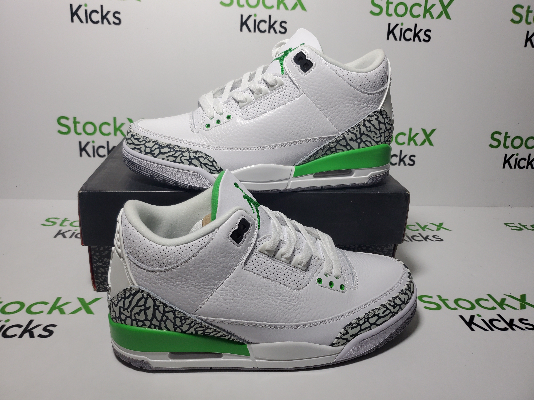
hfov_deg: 67.3
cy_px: 200
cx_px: 267
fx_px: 401
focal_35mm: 26
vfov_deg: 53.1
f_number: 1.5
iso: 50
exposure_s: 1/638
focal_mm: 4.3
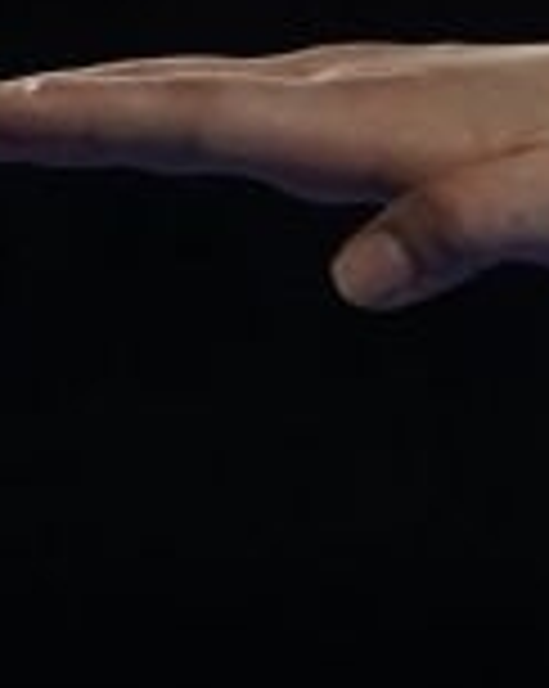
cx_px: 3578
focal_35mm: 2037
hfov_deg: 0.8
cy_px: 917
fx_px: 41455
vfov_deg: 1.0
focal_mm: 184
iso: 400
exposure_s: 1/500
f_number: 2.8
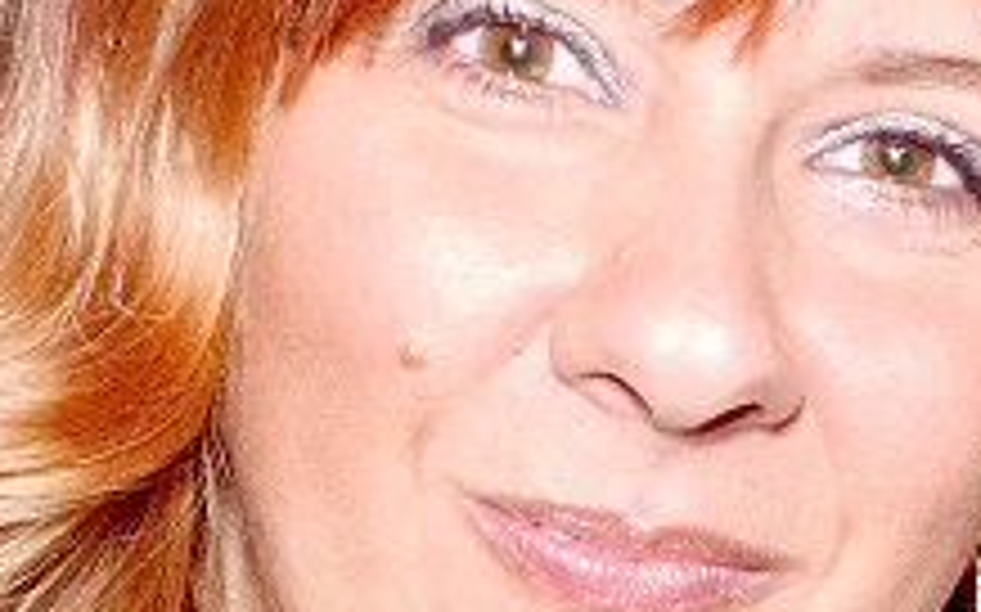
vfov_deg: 4.5
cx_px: 2290
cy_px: 1206
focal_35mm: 287
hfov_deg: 6.9
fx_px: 7669
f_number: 10
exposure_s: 1/125
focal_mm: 41
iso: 6400
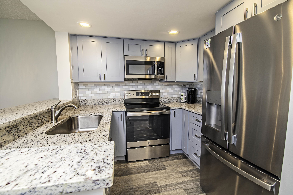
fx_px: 122
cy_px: 98
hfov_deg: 100.4
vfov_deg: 77.2
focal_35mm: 15
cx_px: 146
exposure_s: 1/200
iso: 320
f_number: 6.3
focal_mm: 15
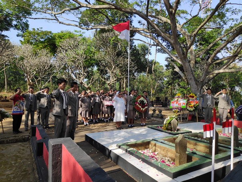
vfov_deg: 66.0
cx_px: 121
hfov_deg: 81.7
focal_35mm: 20
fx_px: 140
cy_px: 91
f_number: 1.9
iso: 100
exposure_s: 1/962
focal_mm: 3.94
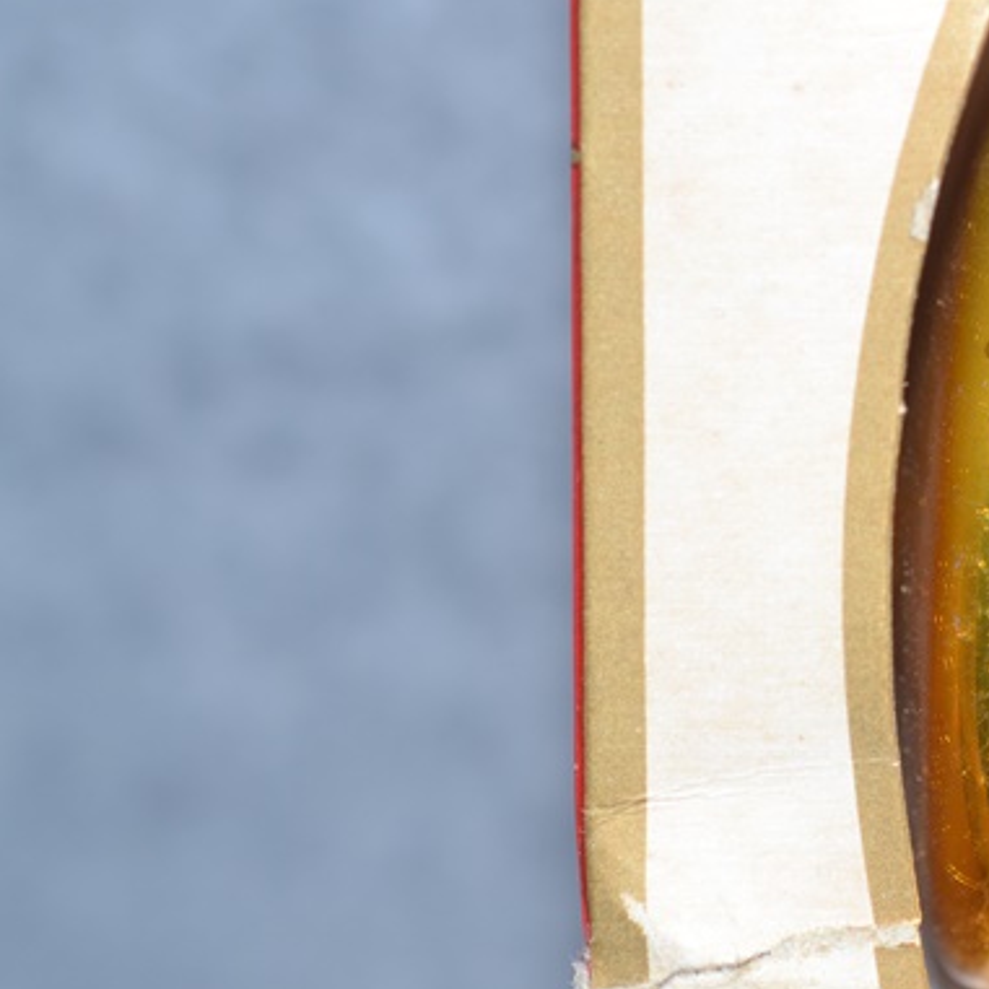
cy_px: 230
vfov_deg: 13.0
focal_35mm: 134
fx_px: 4331
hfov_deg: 12.7
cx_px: 1189
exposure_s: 1/60
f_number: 8
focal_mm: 40
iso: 100
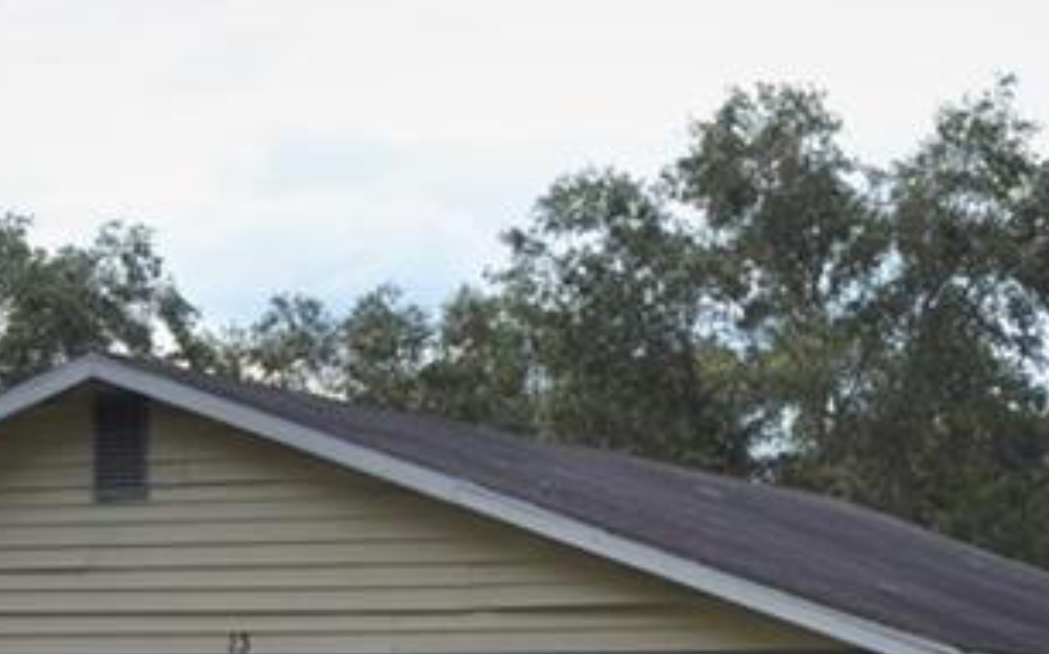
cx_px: 610
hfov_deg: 15.7
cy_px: 931
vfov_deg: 9.6
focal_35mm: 133
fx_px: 3801
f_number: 7.1
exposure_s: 1/200
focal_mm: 26
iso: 100
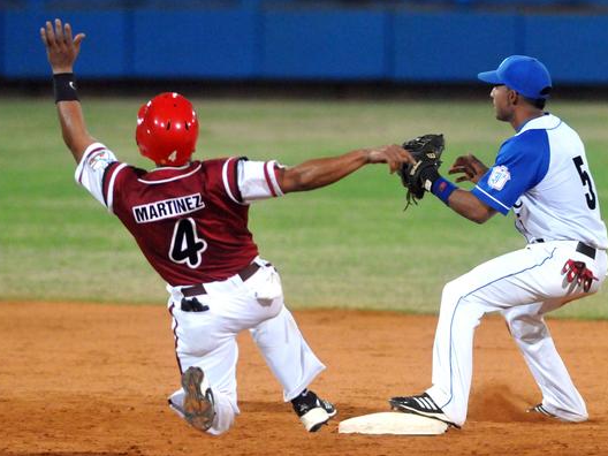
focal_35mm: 491
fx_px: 8624
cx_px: 335
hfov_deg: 4.0
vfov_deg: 3.0
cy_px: 227
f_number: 3.5
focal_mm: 300
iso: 2500
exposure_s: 1/800
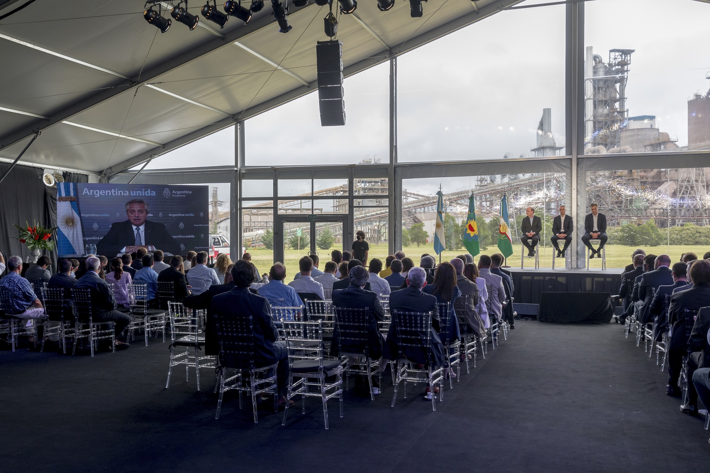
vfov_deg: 40.0
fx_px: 651
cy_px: 236
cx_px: 355
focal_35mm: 33
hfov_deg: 57.2
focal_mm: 22
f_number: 6.3
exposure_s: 1/160
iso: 320
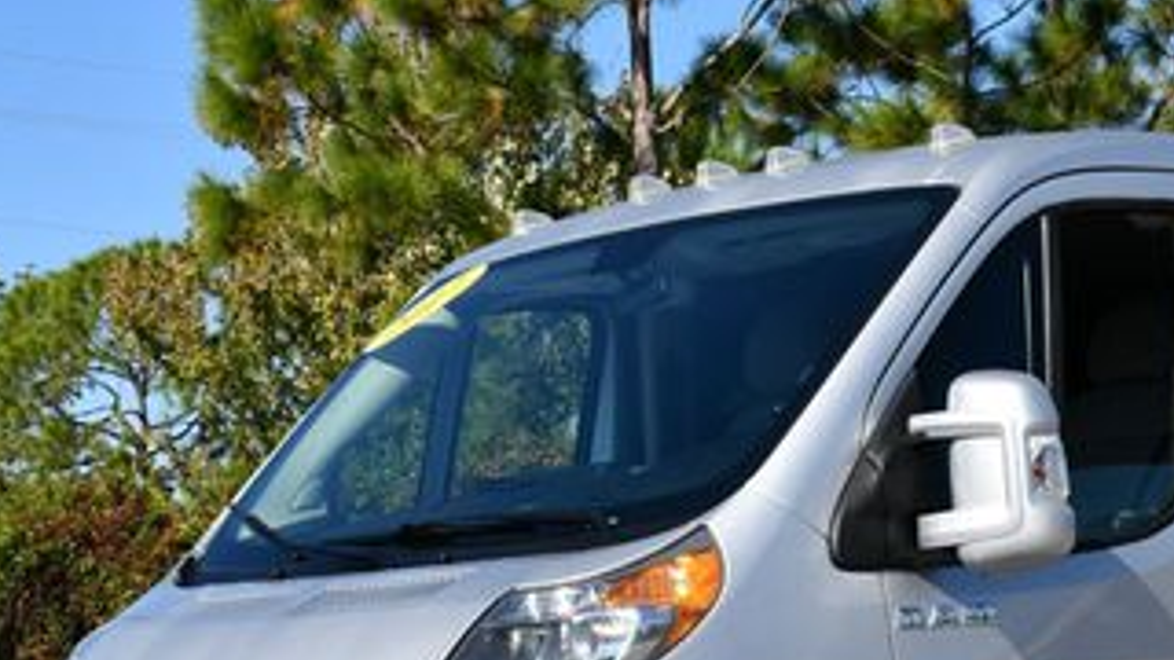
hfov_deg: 19.4
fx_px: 3393
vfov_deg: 11.0
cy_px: 605
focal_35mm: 109
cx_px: 972
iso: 100
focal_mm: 26
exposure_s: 1/320
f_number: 9
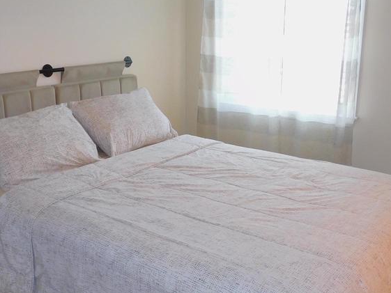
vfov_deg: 34.4
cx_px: 155
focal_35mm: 42
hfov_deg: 44.5
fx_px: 475
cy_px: 152
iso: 160
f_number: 3
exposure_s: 1/30
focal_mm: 4
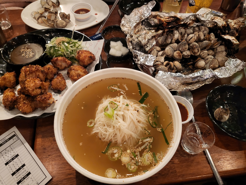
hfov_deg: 67.3
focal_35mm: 26
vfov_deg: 53.1
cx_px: 123
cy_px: 92
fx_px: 185
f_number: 1.8
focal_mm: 4.25
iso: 640
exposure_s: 1/30
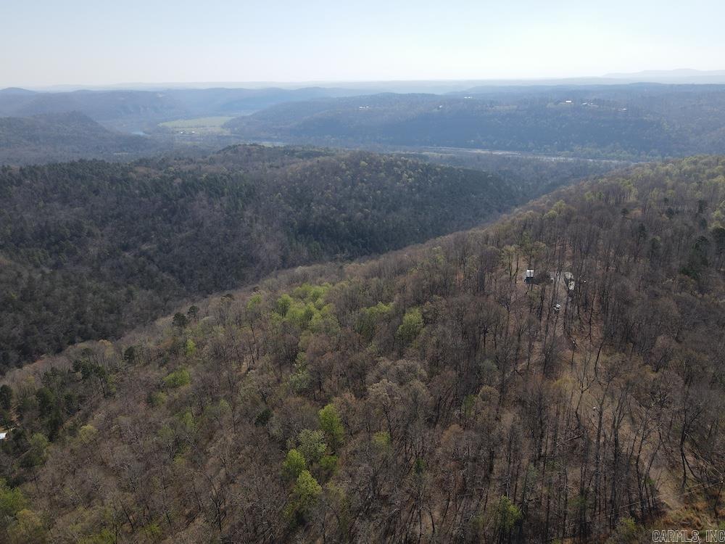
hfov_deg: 71.6
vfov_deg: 56.8
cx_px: 362
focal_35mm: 24
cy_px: 272
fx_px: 503
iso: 100
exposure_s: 1/50
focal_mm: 4.5
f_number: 2.8
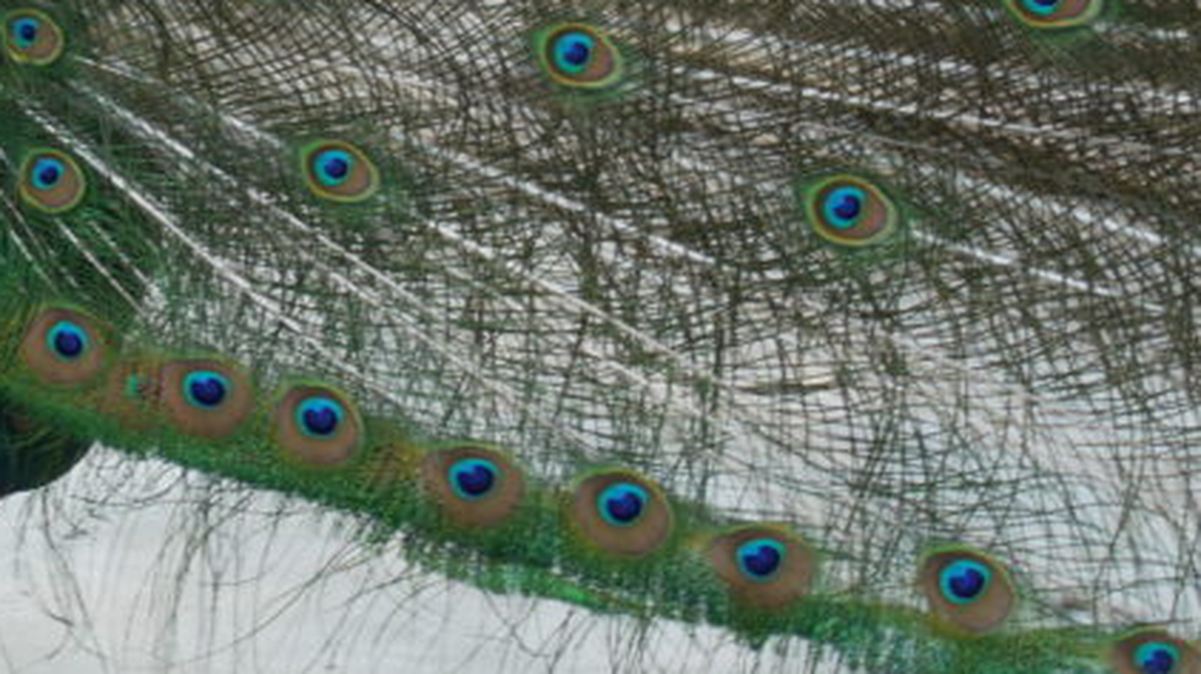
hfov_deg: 16.3
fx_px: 4043
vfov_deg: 9.5
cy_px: -20
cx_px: -154
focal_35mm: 127
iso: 125
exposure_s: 1/30
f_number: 4.8
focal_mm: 24
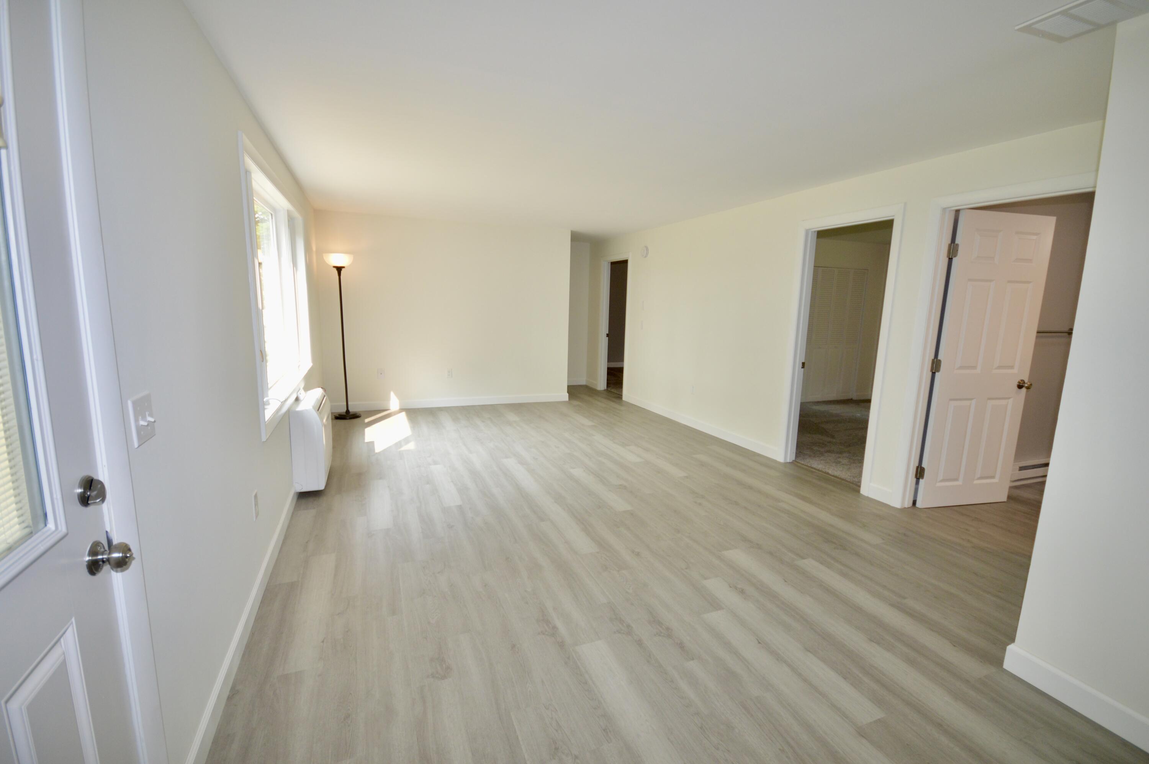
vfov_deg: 77.2
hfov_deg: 100.4
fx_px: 478
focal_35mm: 15
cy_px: 382
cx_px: 574
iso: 400
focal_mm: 10
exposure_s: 1/80
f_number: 4.5
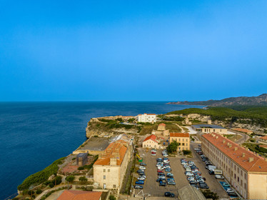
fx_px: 185
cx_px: 134
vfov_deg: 56.8
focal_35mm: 24
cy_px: 100
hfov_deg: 71.6
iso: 100
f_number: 11
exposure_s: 1/60
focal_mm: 12.3
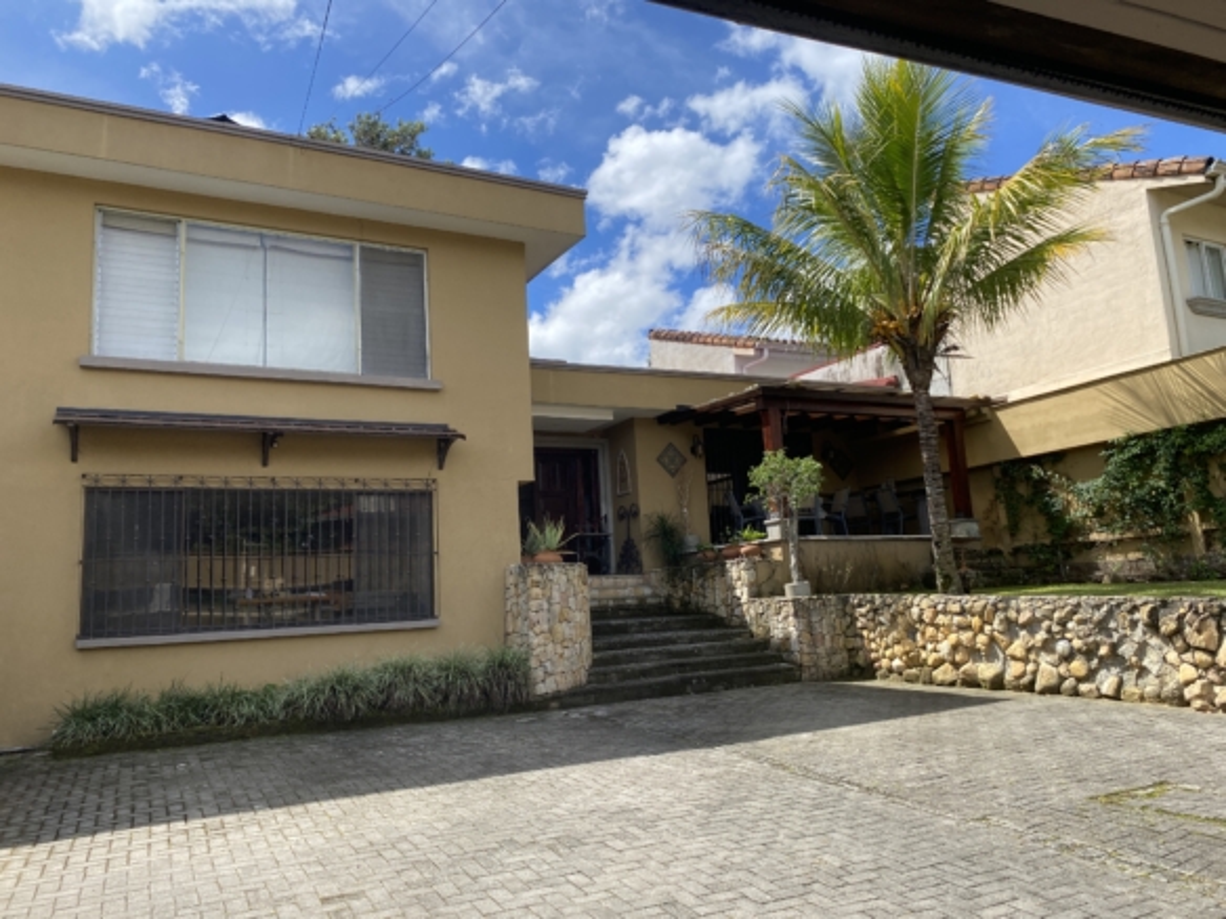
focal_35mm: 26
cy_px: 460
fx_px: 921
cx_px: 613
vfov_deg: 53.1
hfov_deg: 67.3
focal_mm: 4.25
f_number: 1.8
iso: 32
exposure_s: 1/1701
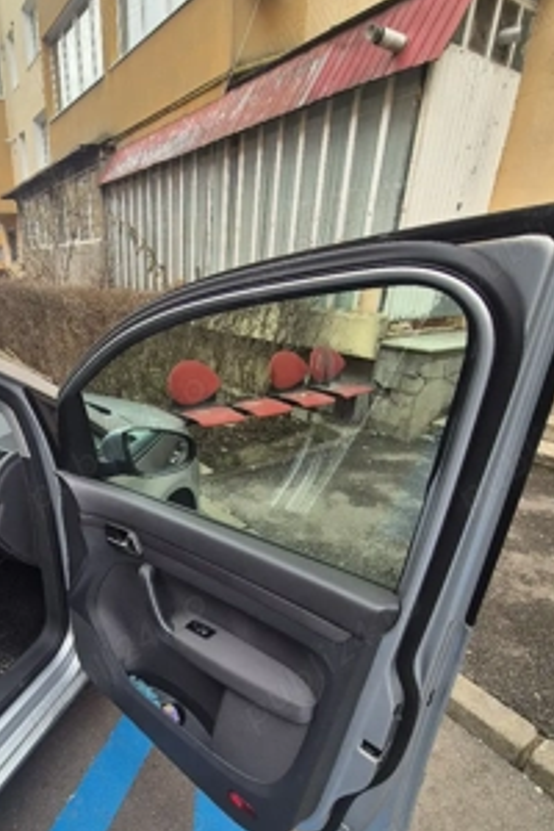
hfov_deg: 65.1
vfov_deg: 89.4
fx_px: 415
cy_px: 476
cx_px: 172
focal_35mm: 18
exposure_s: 1/227
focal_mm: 2.2
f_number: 2.2
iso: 50
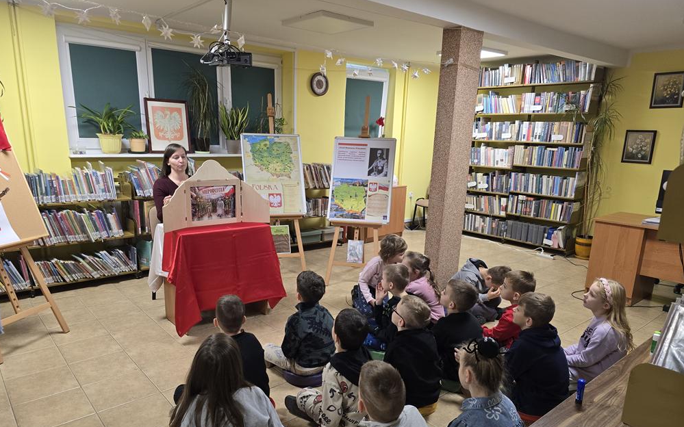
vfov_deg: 49.0
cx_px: 335
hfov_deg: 72.5
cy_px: 250
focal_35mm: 25
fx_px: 466
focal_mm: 6.3
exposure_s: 1/120
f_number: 1.7
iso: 250
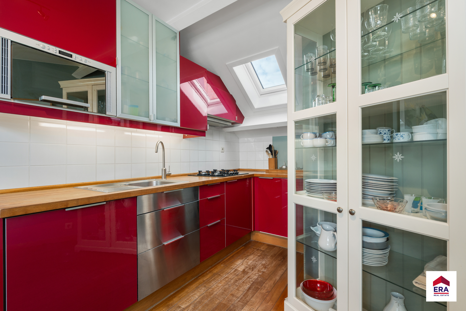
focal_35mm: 16
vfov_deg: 73.7
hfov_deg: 96.7
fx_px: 207
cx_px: 233
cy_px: 156
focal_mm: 16
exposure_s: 1/2.5
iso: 200
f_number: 11
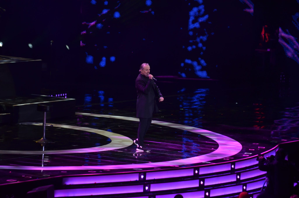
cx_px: 150
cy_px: 99
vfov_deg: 4.6
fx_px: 2486
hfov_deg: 6.9
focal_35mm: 300
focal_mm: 200
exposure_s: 1/125
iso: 1000
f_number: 5.6
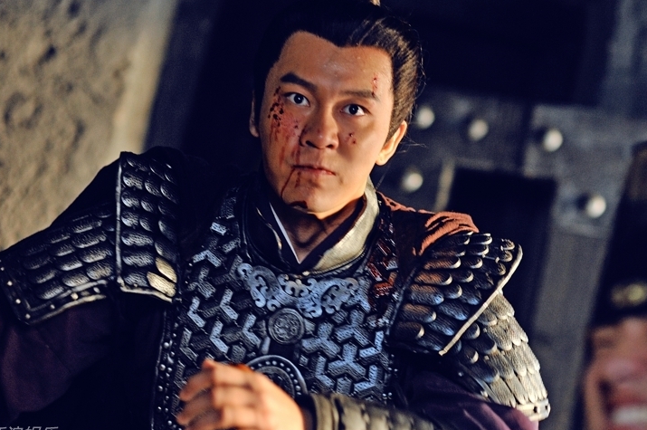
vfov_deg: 12.1
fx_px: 2029
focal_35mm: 113
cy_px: 163
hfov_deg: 18.1
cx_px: 371
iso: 1600
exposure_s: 1/200
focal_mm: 85
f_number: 2
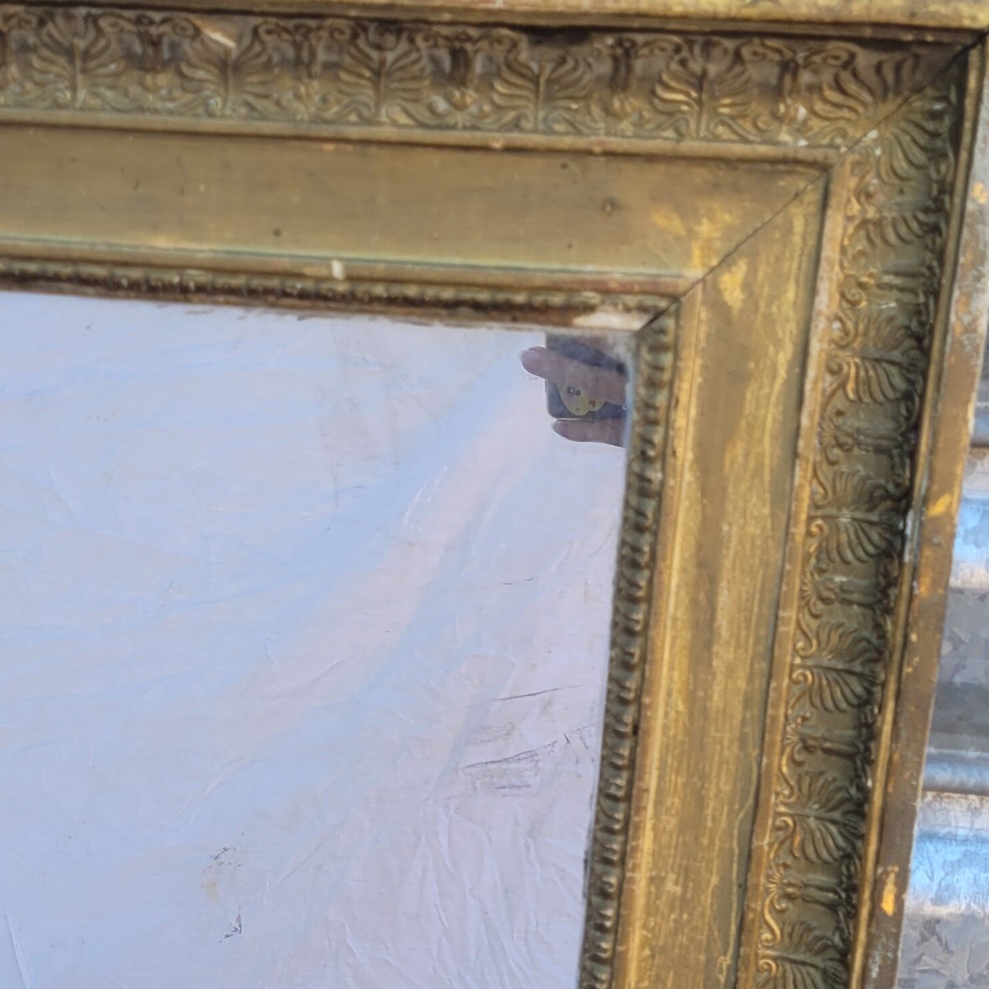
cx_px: 336
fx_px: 2036
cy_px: 792
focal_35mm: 63
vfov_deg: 26.8
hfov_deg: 27.1
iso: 40
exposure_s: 1/134
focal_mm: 5.4
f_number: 1.8
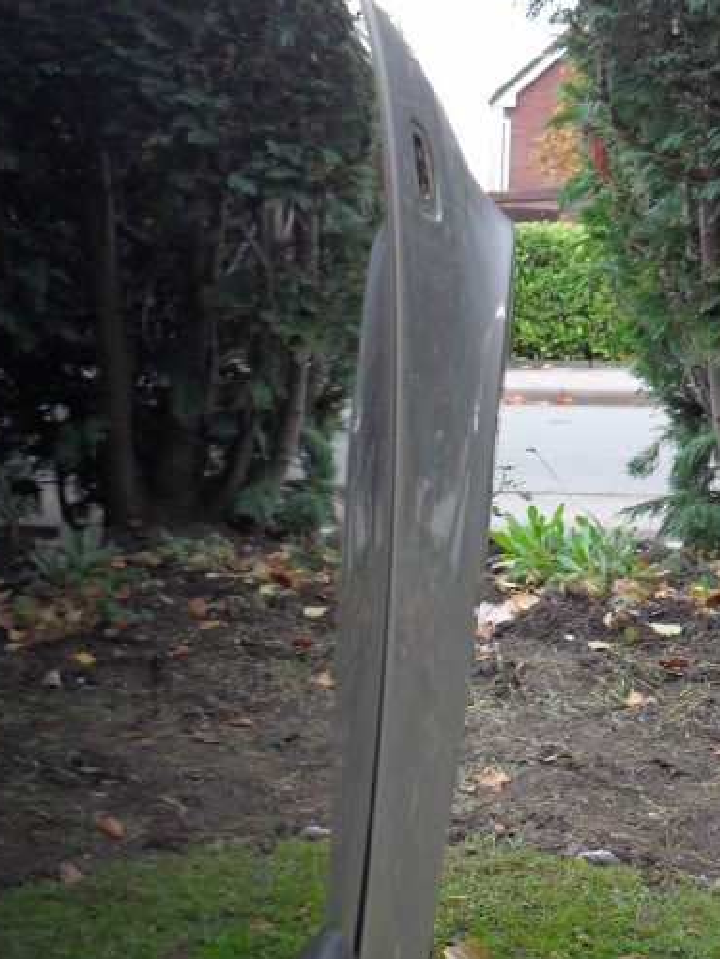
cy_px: 445
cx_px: 303
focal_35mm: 56
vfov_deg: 34.3
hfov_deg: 26.1
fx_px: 1553
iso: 100
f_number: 2.8
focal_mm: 6.2
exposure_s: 1/45
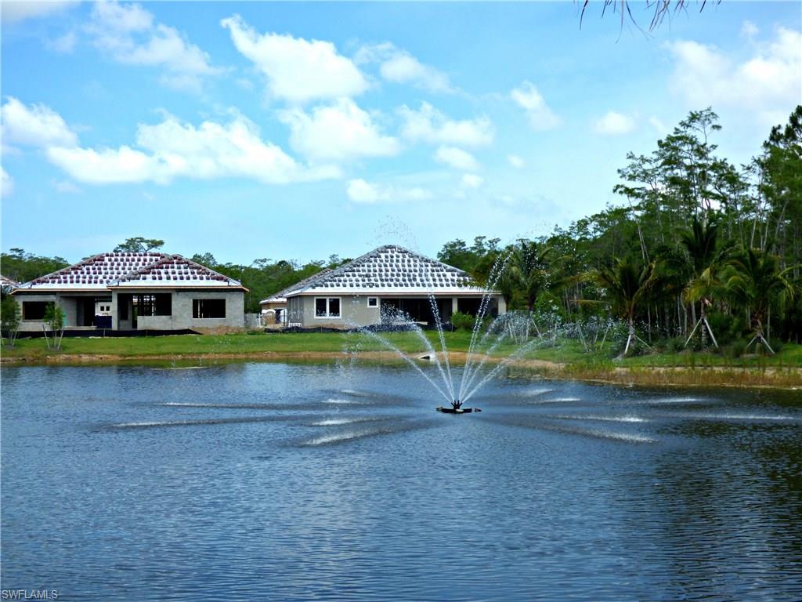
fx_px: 1182
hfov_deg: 37.5
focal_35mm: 51
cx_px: 401
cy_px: 301
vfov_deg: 28.6
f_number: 3.9
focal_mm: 9.1
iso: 100
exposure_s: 1/1300
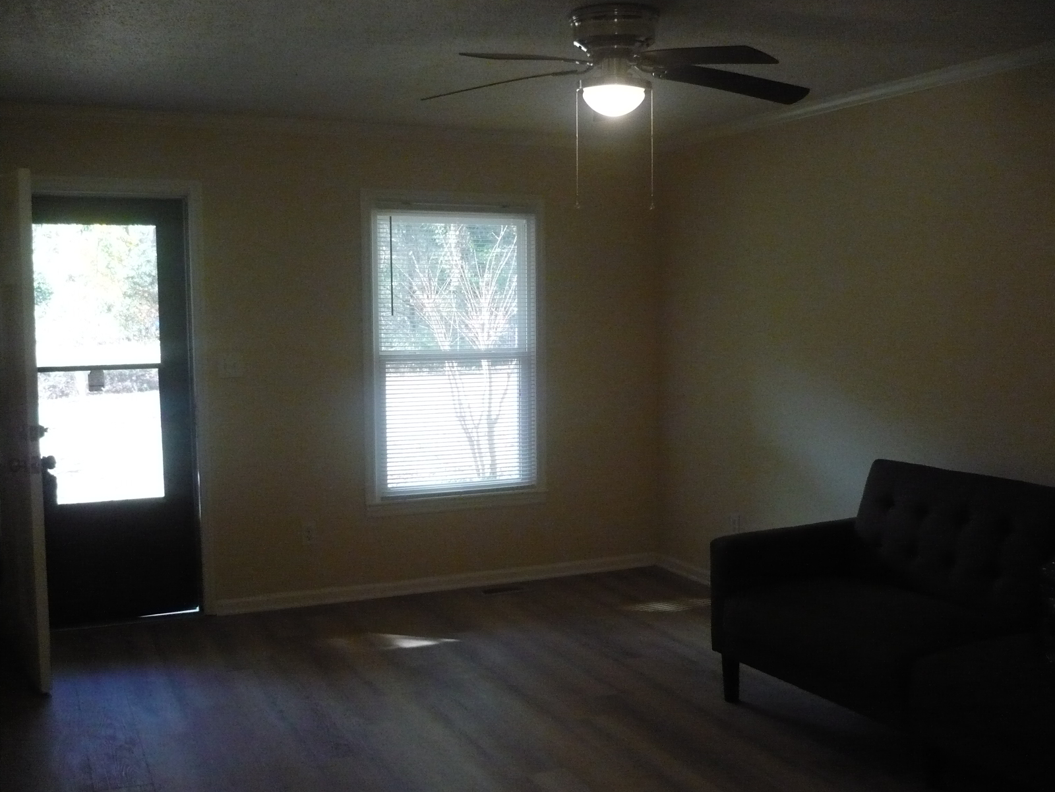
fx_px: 1067
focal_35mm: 35
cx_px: 528
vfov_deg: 40.7
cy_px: 396
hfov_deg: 52.6
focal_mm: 5.8
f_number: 2.8
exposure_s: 1/125
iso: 400
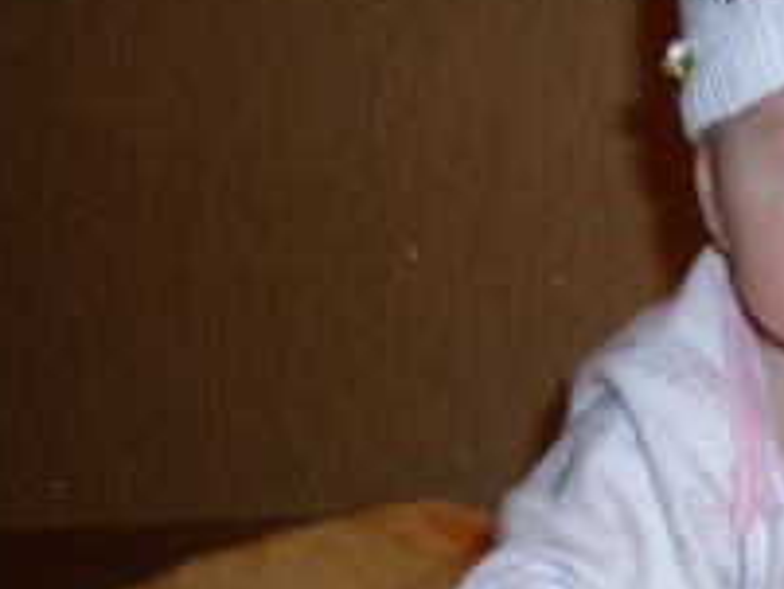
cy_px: 351
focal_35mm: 85
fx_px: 1926
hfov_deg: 22.0
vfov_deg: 17.4
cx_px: 827
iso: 100
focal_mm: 6.3
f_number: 2.8
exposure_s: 1/45
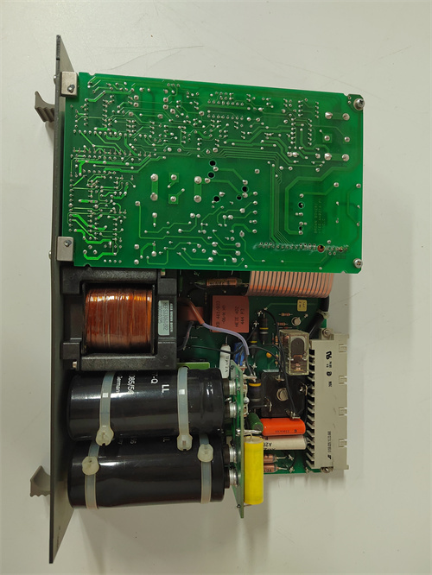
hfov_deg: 58.9
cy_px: 288
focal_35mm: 23
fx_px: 382
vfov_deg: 73.9
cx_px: 216
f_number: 1.9
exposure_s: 1/100
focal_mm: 5.52
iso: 2309
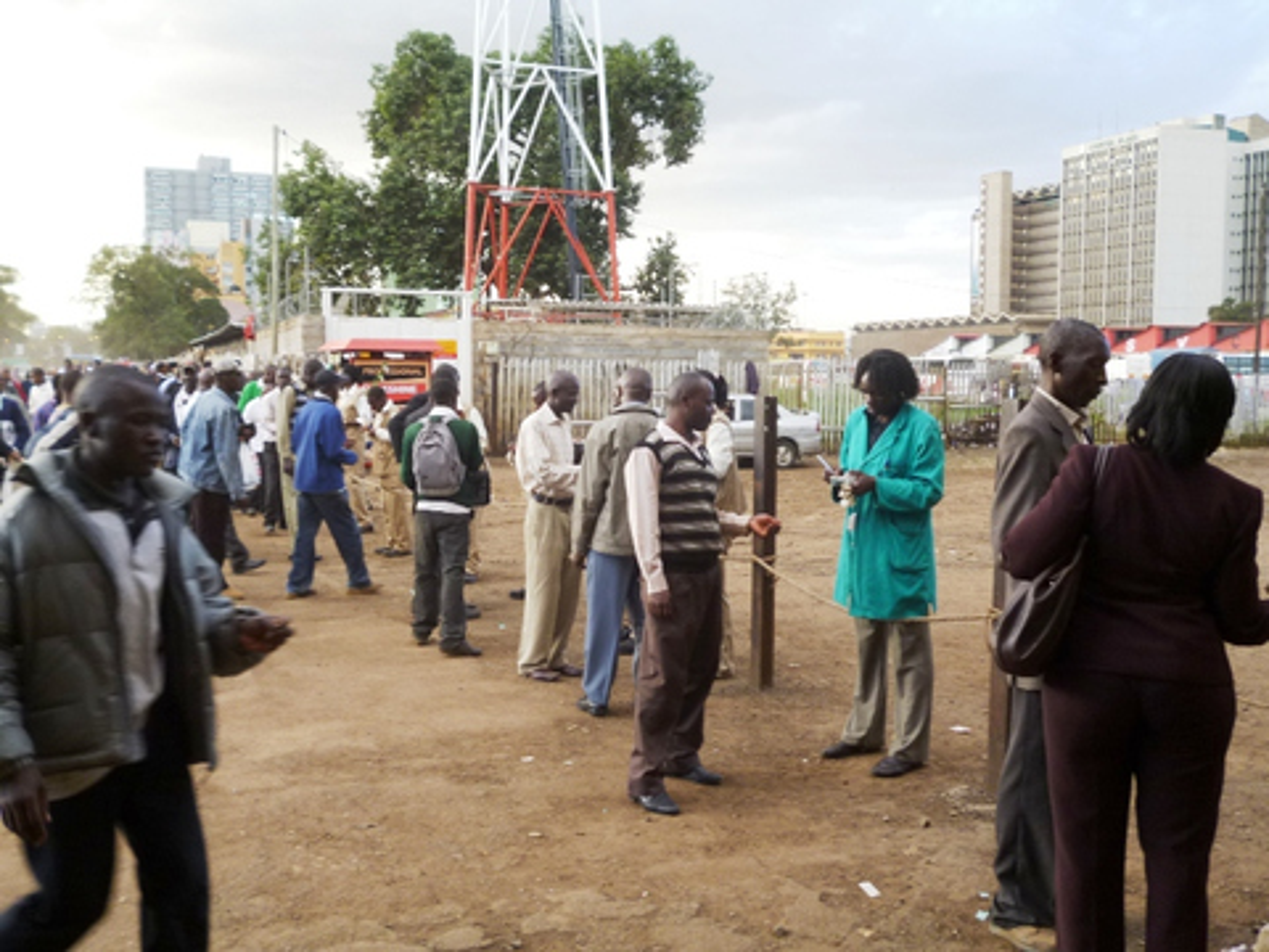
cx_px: 634
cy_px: 476
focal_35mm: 36
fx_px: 1320
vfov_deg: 39.7
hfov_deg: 51.4
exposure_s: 1/60
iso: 125
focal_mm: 6.4
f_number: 3.5
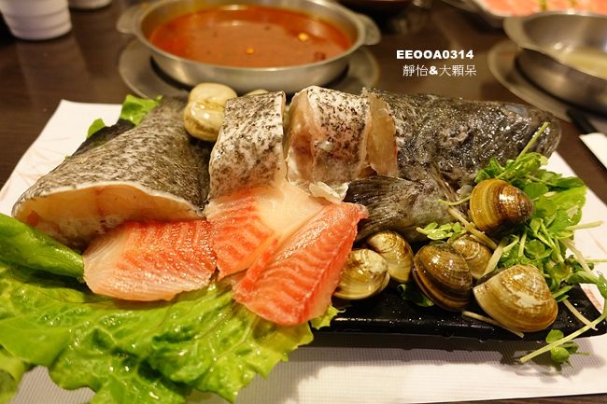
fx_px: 405
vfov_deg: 53.1
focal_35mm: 24
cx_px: 304
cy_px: 202
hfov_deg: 73.8
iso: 400
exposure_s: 1/30
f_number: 1.8
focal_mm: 8.8
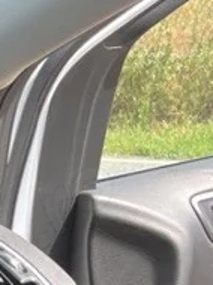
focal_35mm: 183
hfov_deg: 7.5
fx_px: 1505
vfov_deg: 9.4
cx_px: -338
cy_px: 735
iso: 50
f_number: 1.6
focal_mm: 5.1
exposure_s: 1/1117
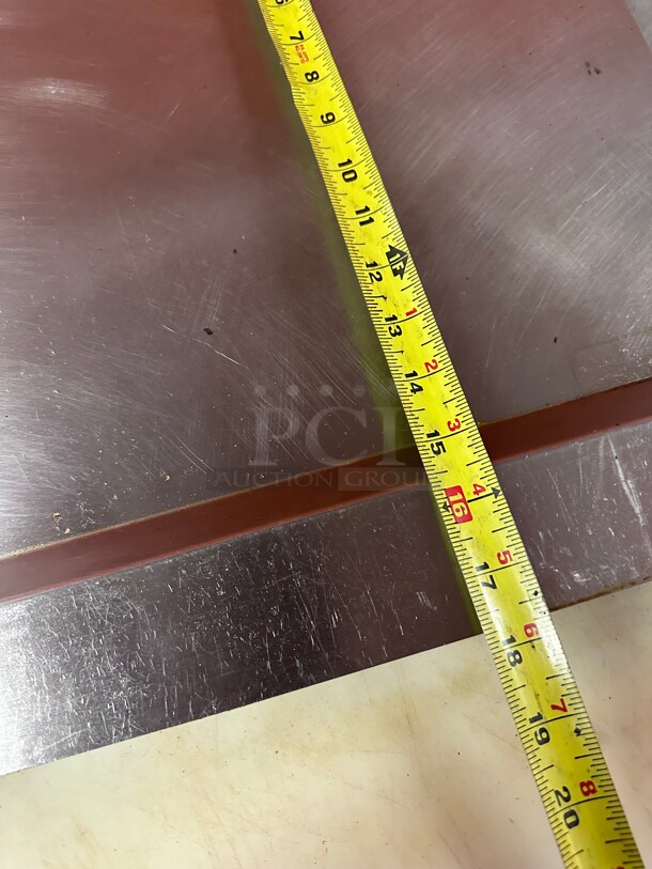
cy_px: 434
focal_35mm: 24
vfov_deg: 71.6
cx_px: 326
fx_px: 603
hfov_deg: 56.8
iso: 640
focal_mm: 6.86
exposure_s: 1/60
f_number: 1.78
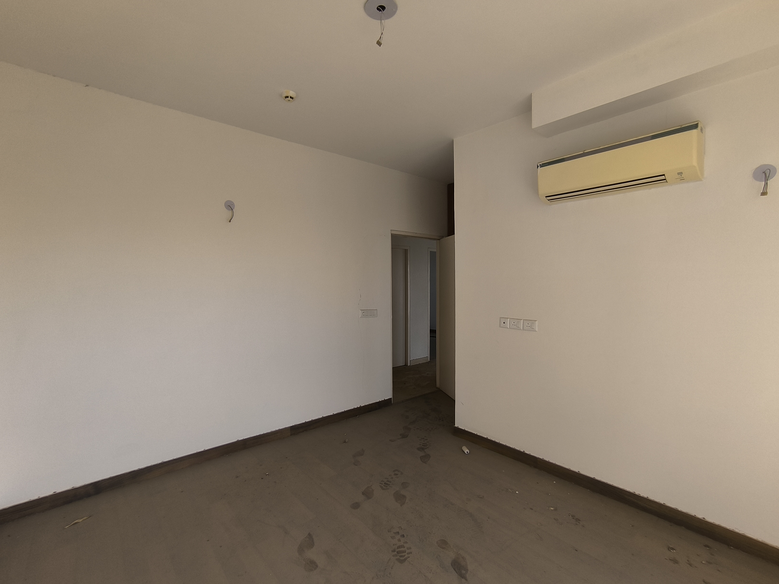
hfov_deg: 94.5
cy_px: 292
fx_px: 360
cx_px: 390
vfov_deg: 78.1
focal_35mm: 16
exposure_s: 1/279
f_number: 2.2
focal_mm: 1.65
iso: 50
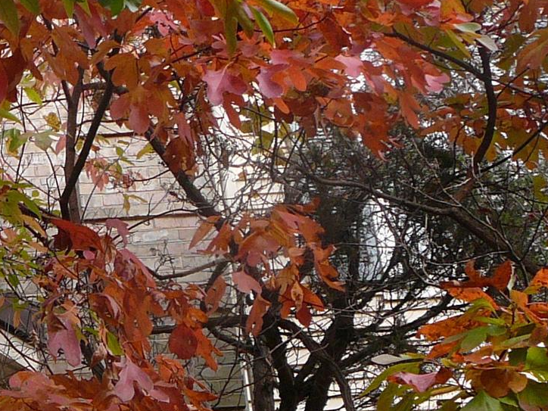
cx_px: -161
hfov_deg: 18.5
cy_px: 347
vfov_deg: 14.8
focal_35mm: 99
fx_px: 1567
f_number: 2.8
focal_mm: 5.2
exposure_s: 1/125
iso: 80
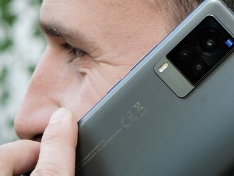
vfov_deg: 10.3
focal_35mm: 144
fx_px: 973
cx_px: 170
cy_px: 132
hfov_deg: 13.7
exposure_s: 1/200
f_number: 8
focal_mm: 70
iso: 800
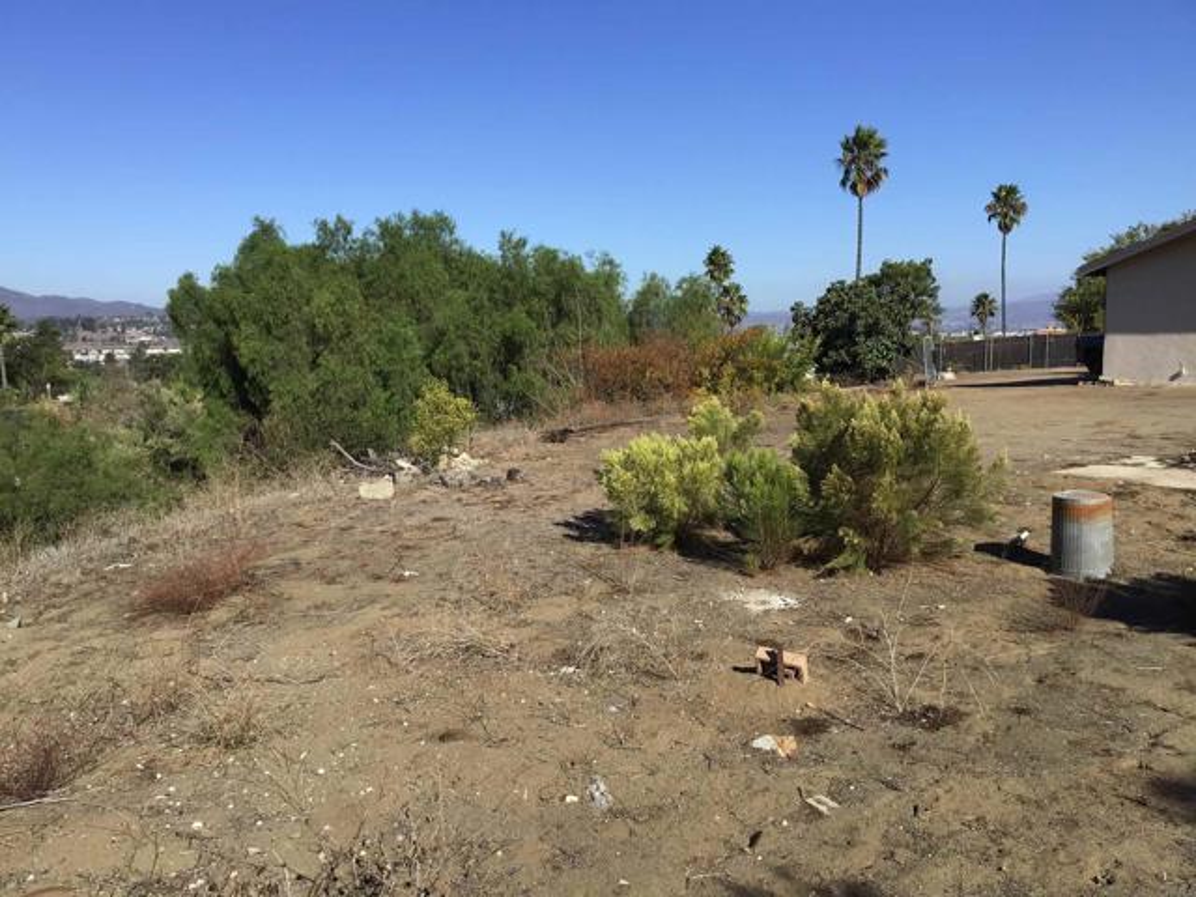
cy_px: 448
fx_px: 1071
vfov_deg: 45.4
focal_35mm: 31
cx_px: 598
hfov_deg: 58.4
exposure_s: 1/1508
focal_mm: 3.3
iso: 25
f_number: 2.4
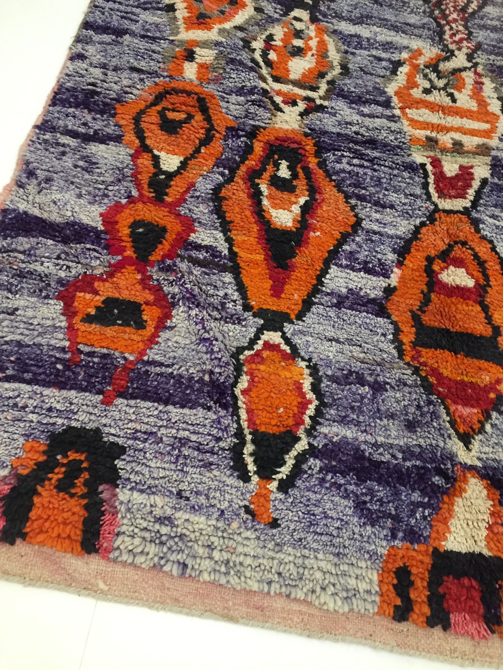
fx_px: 562
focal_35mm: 29
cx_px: 252
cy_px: 335
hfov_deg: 48.2
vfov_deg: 61.7
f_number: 2.2
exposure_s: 1/25
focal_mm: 4.15
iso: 250
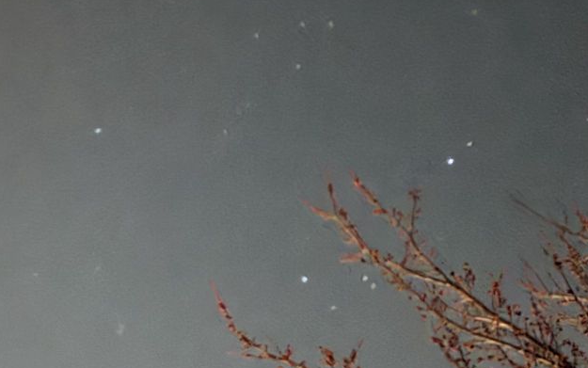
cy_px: 304
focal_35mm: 78
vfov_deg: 16.6
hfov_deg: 25.2
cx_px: 4
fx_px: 1250
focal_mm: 6.3
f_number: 1.7
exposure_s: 1/2
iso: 3200
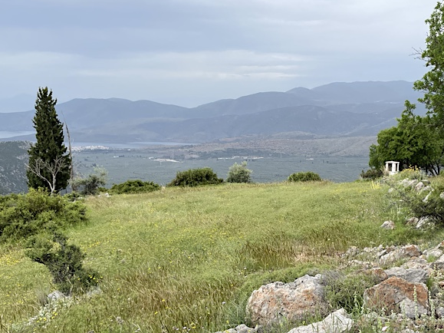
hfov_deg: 41.0
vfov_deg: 31.1
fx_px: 590
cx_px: 276
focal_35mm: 46
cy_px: 235
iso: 32
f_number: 1.6
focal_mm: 4.2
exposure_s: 1/963
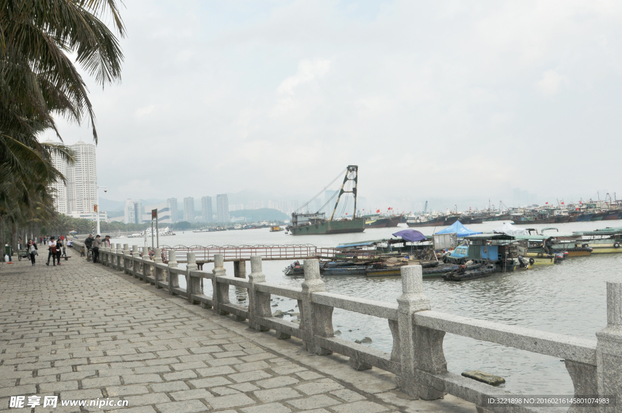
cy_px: 206
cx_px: 311
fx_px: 621
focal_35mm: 36
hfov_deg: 53.2
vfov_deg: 36.8
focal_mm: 24
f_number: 16
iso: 200
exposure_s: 1/160
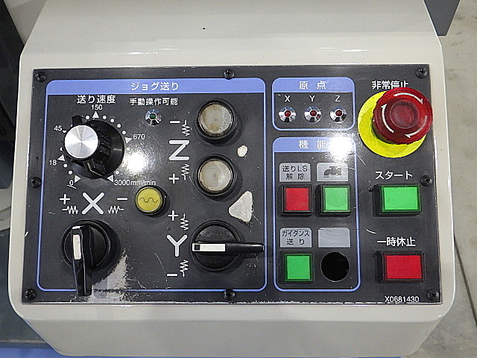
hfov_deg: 54.0
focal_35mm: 34
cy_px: 179
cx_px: 238
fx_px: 469
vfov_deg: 41.8
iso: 500
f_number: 3.8
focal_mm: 6.1
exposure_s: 1/50
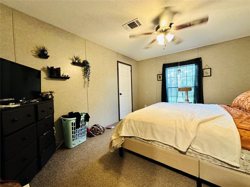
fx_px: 101
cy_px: 94
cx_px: 125
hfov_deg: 102.1
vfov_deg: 85.7
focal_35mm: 14
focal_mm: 2.22
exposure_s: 1/60
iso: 640
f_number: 2.2
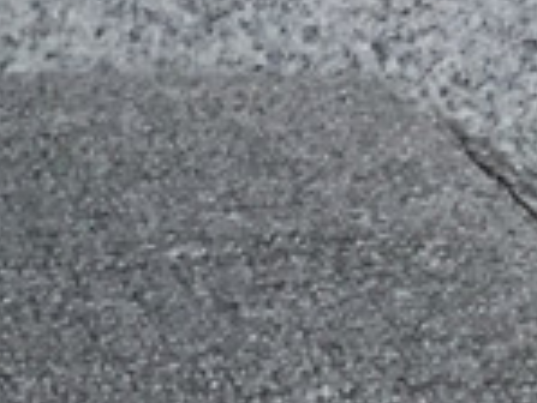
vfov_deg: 7.9
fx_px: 2903
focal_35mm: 187
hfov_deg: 8.9
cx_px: -1002
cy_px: -23
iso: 25
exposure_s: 1/550
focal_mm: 3.3
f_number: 2.4
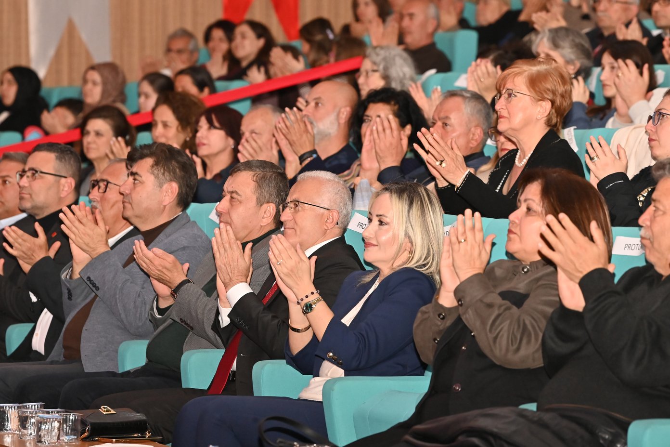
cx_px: 335
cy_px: 224
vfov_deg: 6.9
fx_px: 3722
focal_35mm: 200
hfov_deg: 10.3
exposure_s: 1/250
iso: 5000
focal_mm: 200
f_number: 7.1
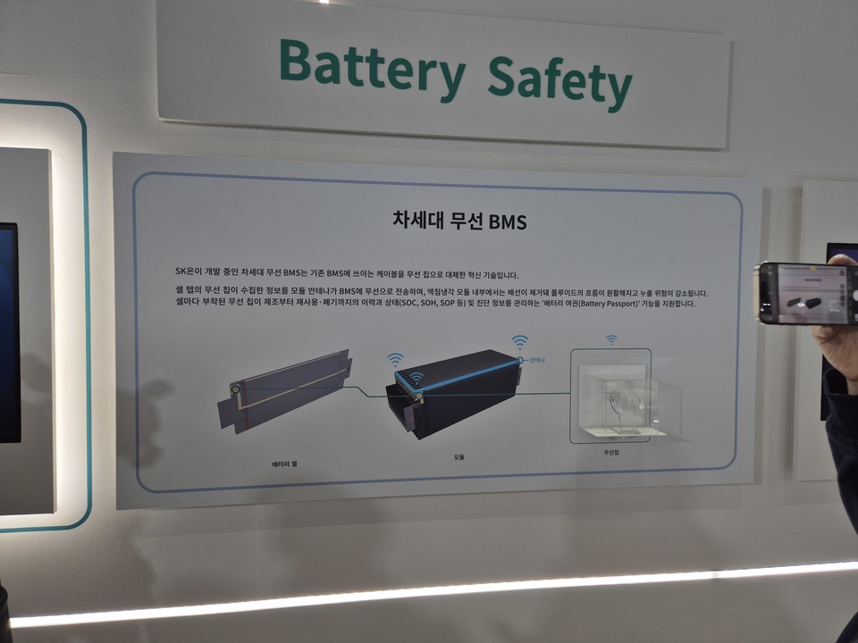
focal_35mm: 23
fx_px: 570
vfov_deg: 58.9
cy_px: 322
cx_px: 429
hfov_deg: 73.9
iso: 25
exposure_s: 1/130
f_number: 1.8
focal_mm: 5.4
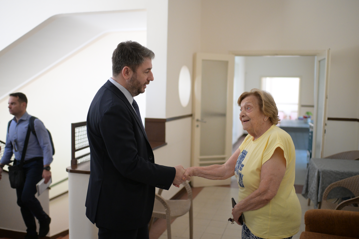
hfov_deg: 54.4
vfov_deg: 37.9
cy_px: 120
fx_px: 349
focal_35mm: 35
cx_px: 180
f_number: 2
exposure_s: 1/1250
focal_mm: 35
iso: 3200
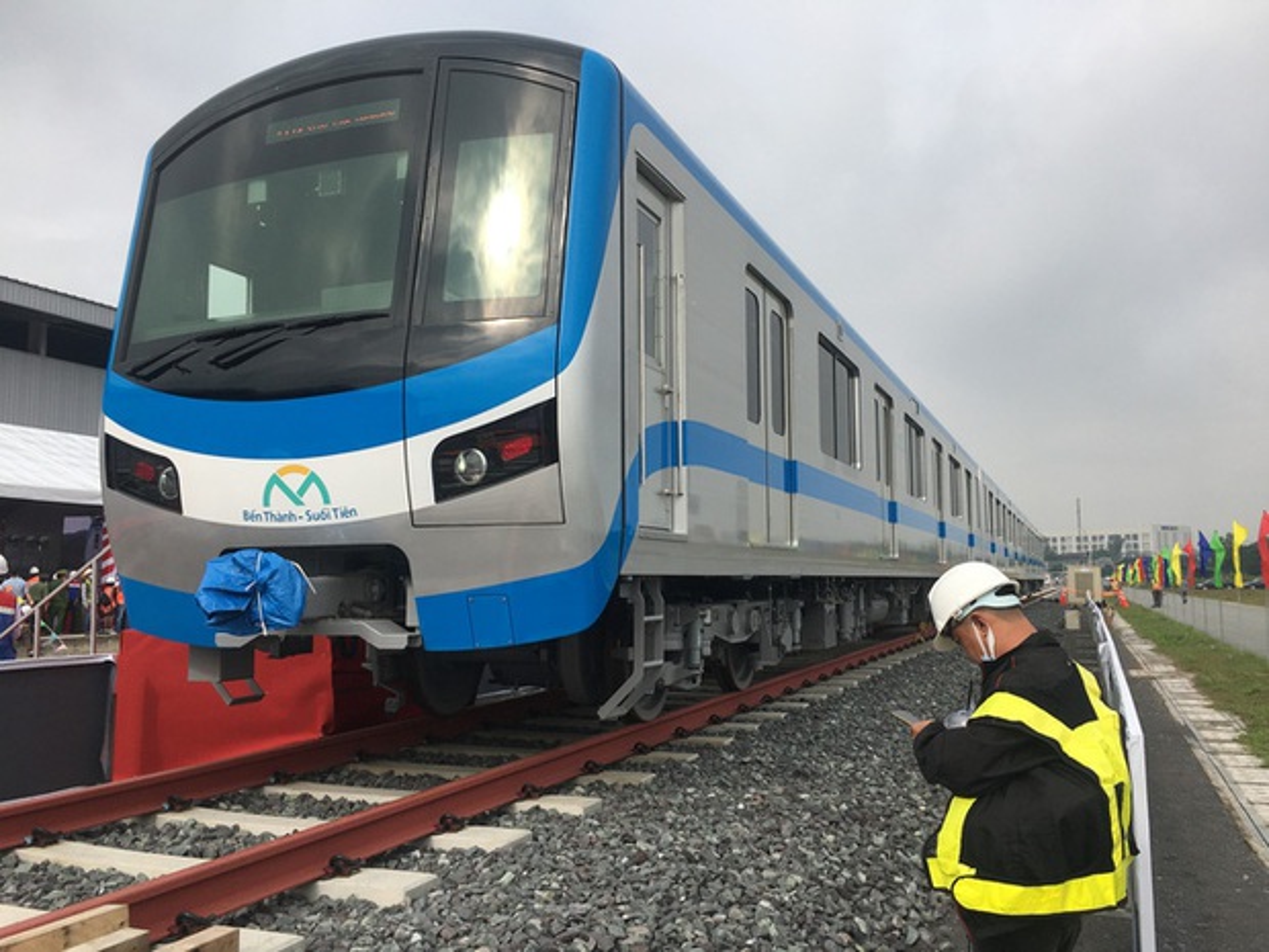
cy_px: 476
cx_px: 634
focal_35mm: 29
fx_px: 1063
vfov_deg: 48.2
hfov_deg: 61.7
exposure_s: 1/1603
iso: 25
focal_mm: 4.15
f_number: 2.2
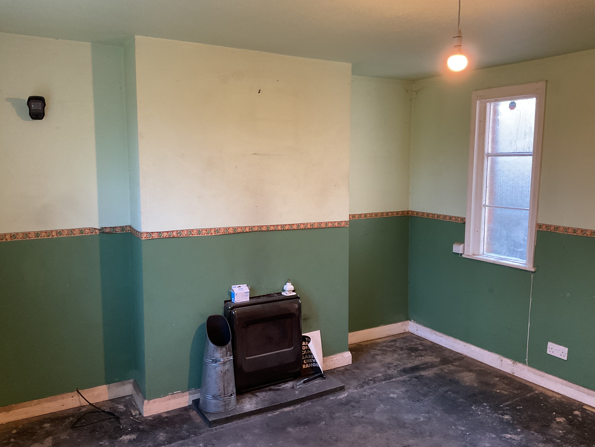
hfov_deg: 61.7
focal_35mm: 29
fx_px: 498
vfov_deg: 48.2
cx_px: 298
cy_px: 224
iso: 250
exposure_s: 1/50
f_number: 1.8
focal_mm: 3
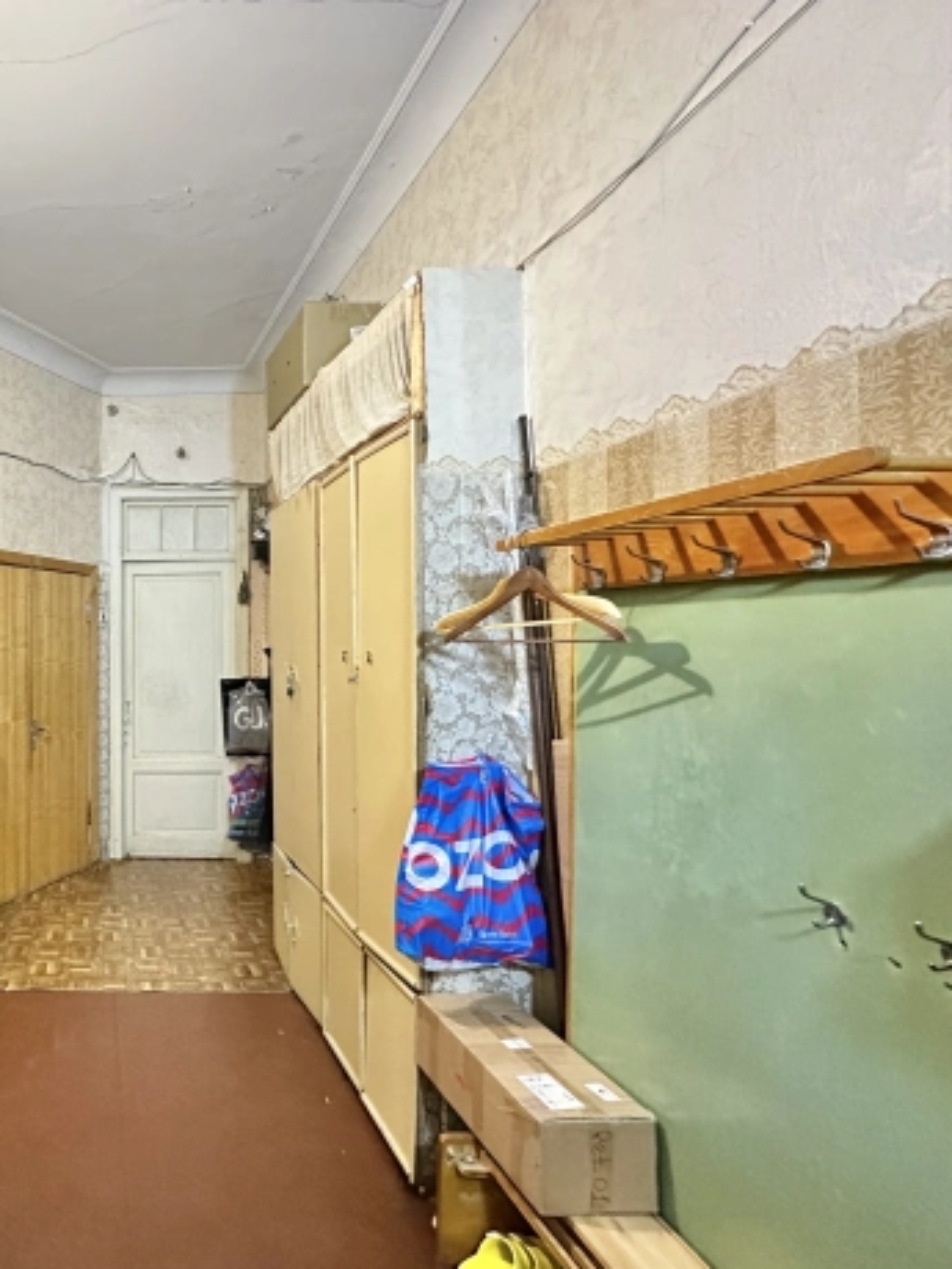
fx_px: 697
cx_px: 105
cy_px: 640
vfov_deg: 84.7
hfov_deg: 59.1
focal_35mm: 19
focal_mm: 2.22
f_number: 2.2
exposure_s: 1/25
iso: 1250
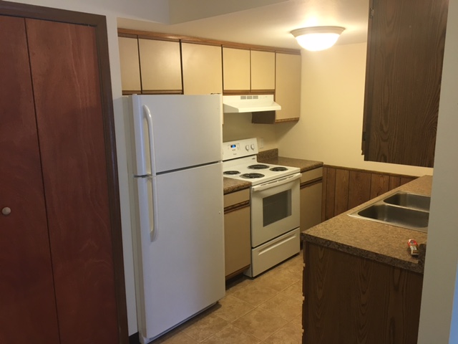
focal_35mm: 29
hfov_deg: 61.7
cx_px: 229
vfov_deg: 48.2
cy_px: 172
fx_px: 384
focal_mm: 4.15
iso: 80
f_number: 2.2
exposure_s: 1/30
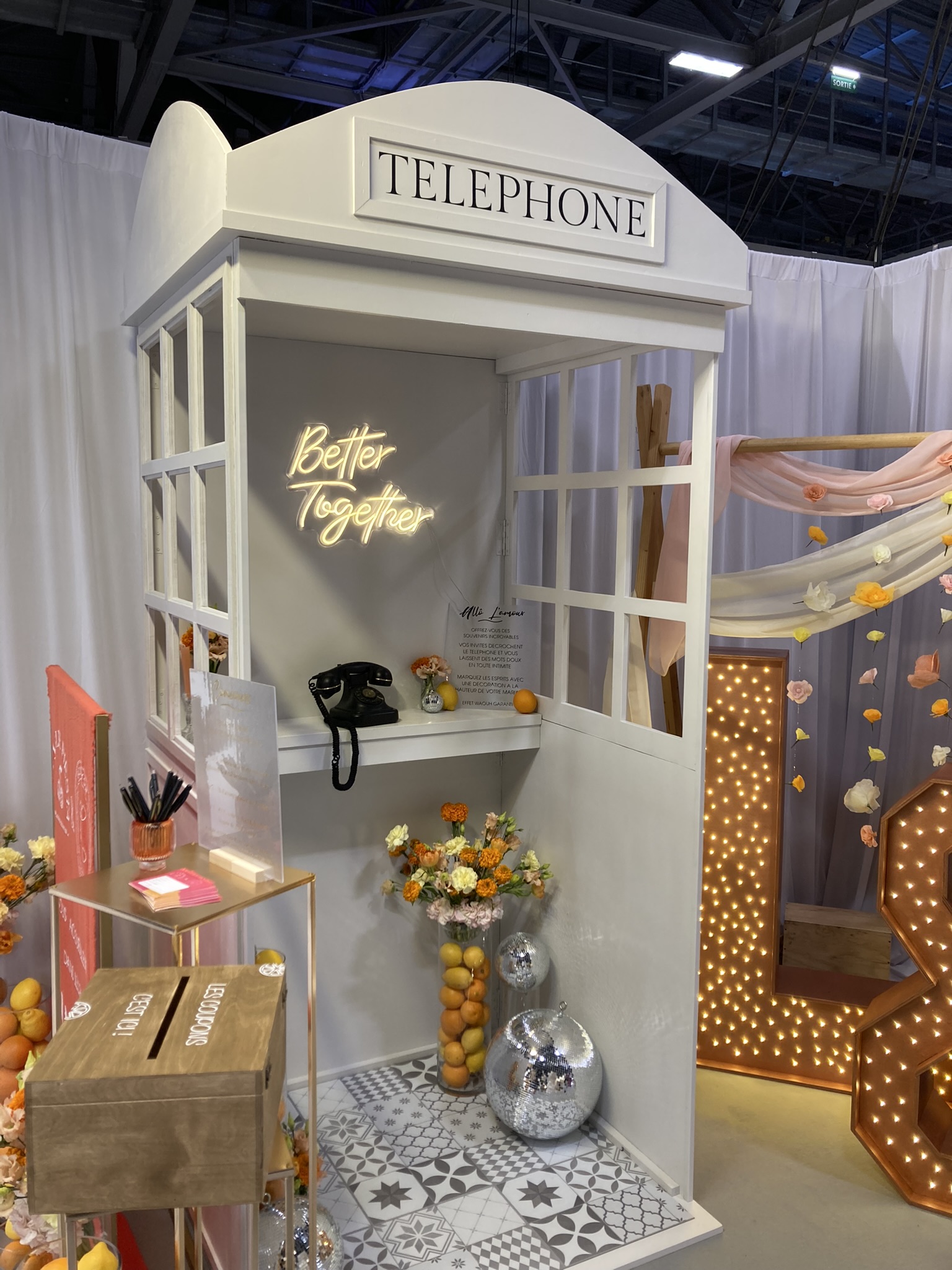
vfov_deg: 63.4
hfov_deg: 49.7
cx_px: 476
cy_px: 635
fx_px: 1027
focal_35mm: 28
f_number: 1.8
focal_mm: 3.99
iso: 50
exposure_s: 1/50
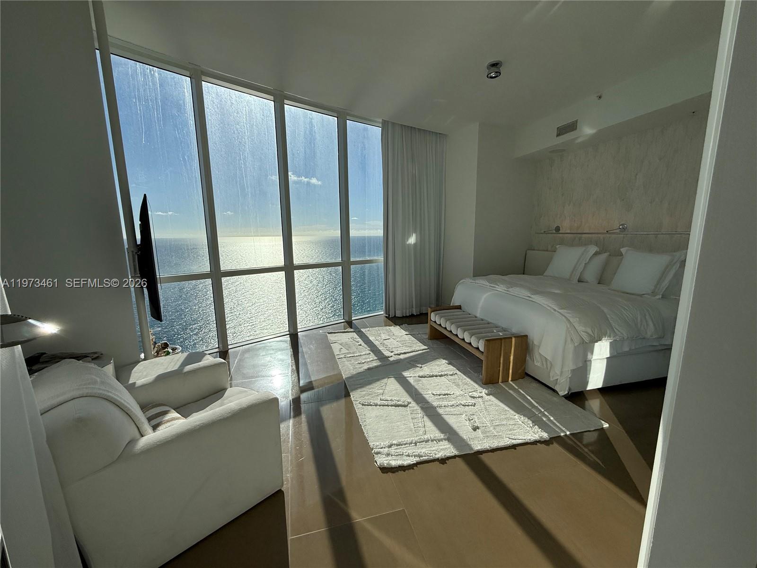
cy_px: 284
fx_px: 306
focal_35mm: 14
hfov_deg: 102.1
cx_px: 378
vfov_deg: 85.7
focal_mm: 2.22
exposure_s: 1/4762
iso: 64
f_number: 2.2
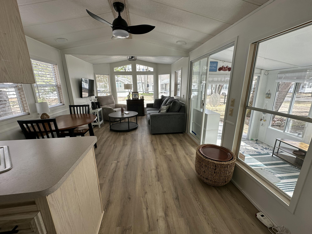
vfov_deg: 85.7
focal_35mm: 14
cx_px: 156
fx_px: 126
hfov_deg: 102.1
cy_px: 117
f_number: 2.2
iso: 40
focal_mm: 2.22
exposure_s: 1/102
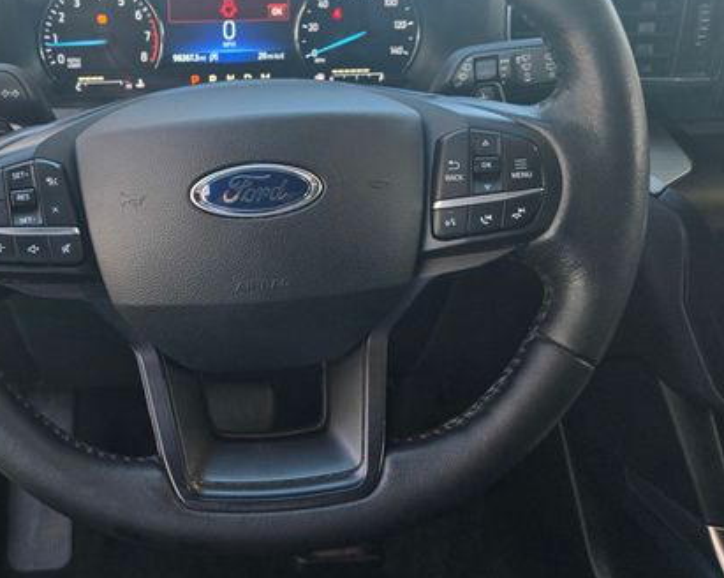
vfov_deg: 41.4
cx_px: 203
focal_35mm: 35
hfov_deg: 50.0
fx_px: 749
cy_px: 173
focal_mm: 5.4
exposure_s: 1/180
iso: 100
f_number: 1.8
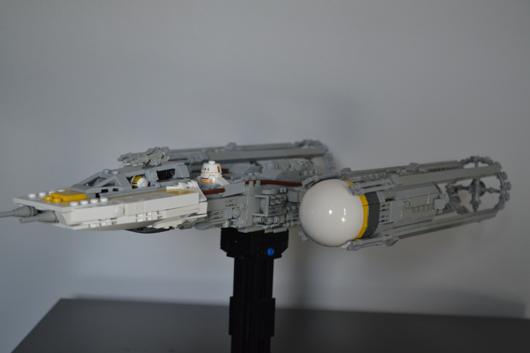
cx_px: 265
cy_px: 176
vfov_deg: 21.6
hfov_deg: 31.9
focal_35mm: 63
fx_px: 927
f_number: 5.3
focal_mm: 42
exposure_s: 1/25
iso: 400
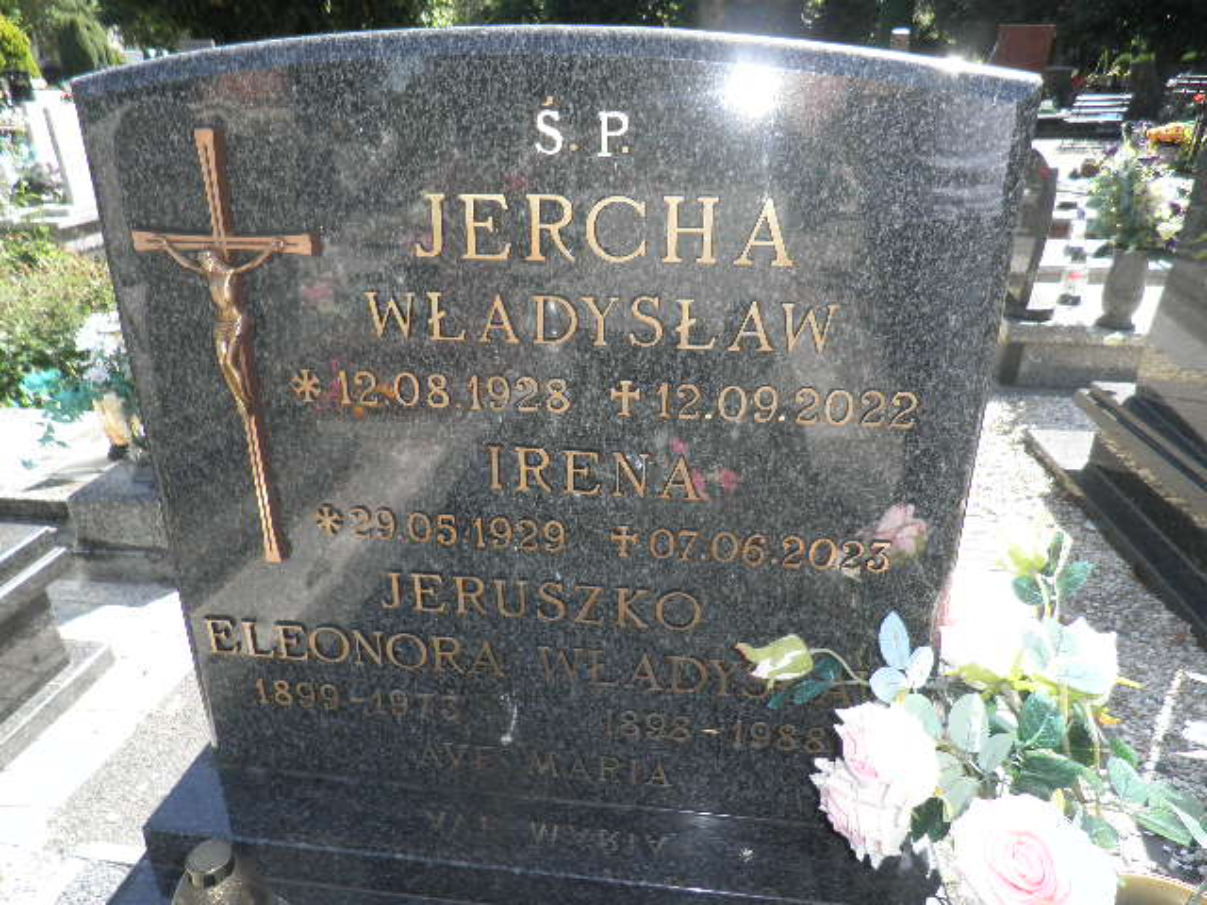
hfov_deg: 71.6
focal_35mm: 24
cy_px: 452
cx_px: 604
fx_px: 837
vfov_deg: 56.8
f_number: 3.3
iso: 64
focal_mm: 4.3
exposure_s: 1/200
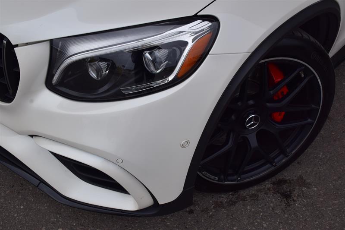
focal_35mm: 40
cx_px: 172
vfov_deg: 33.0
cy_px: 115
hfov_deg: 47.9
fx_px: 388
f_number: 10
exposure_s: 1/250
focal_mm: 27
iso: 400
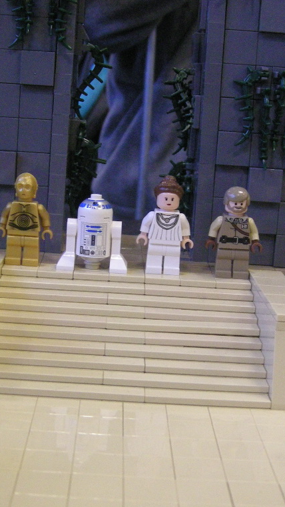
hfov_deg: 18.3
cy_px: 258
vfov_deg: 31.9
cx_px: 155
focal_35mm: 66
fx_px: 887
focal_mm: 7.5
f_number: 2.7
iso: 400
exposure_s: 1/24
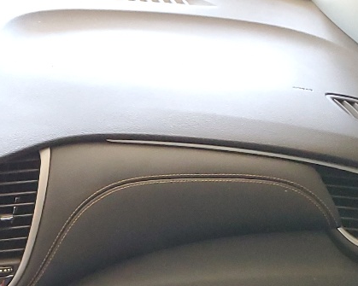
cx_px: -111
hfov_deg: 18.4
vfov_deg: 14.6
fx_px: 1028
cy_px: 444
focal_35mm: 97
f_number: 1.5
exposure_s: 1/50
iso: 232
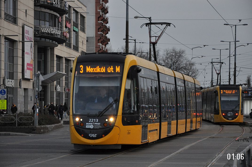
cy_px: 84
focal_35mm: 135
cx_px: 126
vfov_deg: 10.1
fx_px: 944
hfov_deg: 15.2
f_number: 5.6
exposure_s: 1/800
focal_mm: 90
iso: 800
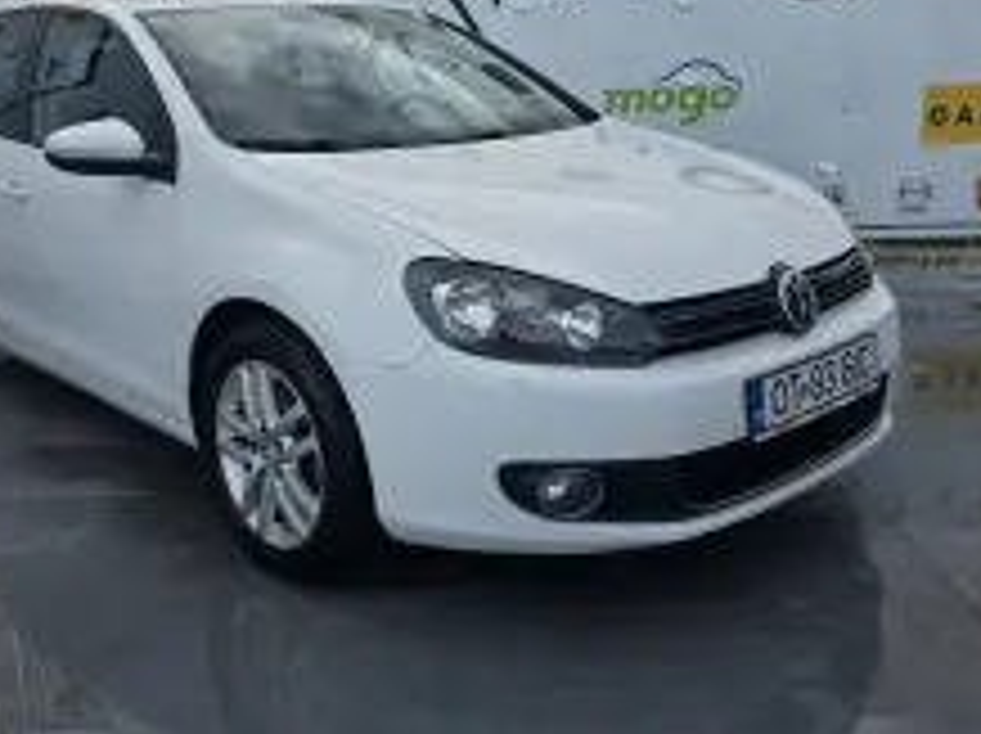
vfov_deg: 37.4
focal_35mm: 38
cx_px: 392
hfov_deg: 48.7
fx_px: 1076
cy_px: 266
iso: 80
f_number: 1.7
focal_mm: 6.3
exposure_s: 1/2346
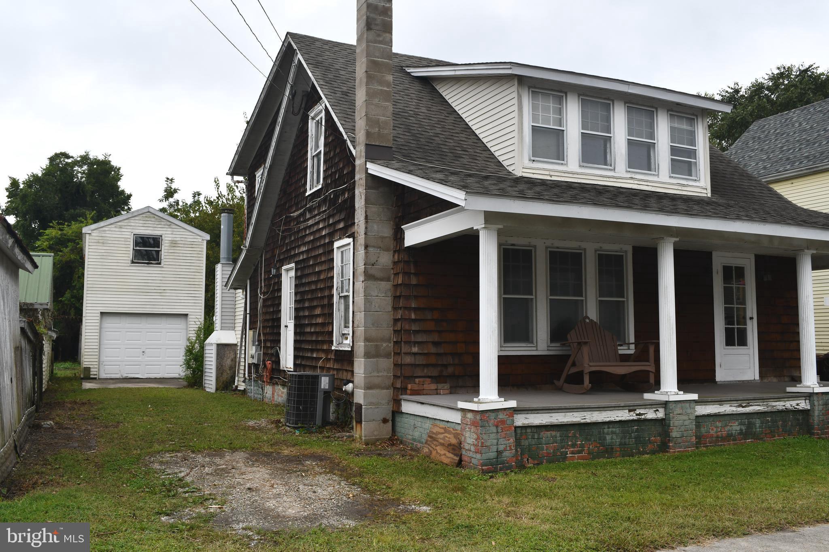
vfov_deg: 40.0
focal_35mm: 33
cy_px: 276
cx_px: 414
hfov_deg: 57.2
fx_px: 760
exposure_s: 1/250
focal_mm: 22
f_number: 7.1
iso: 200
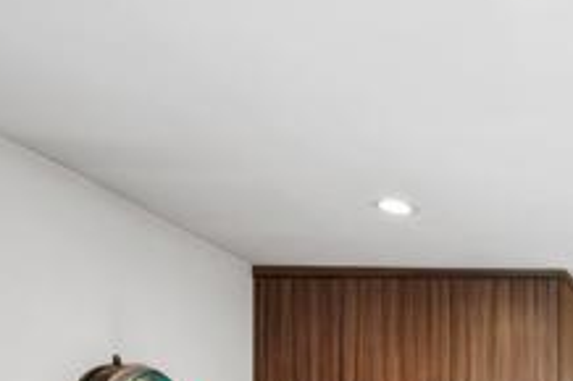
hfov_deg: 30.6
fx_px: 795
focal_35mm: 50
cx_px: 757
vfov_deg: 23.3
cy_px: 519
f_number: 8
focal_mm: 17
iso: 400
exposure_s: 1/30
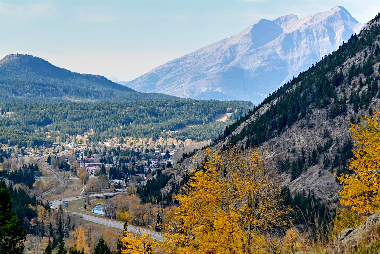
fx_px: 1742
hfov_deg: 12.5
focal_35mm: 165
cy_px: 127
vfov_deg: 8.3
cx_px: 190
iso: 500
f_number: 13
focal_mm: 110
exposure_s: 1/250
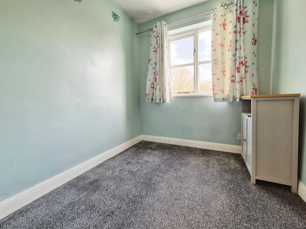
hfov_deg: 106.2
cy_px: 114
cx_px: 153
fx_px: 115
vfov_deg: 89.9
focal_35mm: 13
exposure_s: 1/50
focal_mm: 2.2
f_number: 2.2
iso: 50
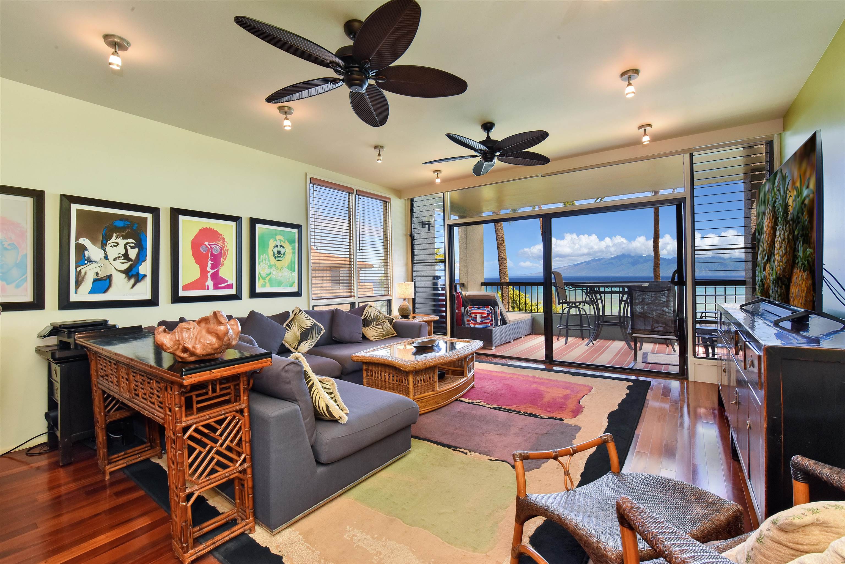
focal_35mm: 16
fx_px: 376
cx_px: 422
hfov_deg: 96.7
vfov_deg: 73.8
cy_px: 282
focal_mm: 16
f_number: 16
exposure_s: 1/15
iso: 2200
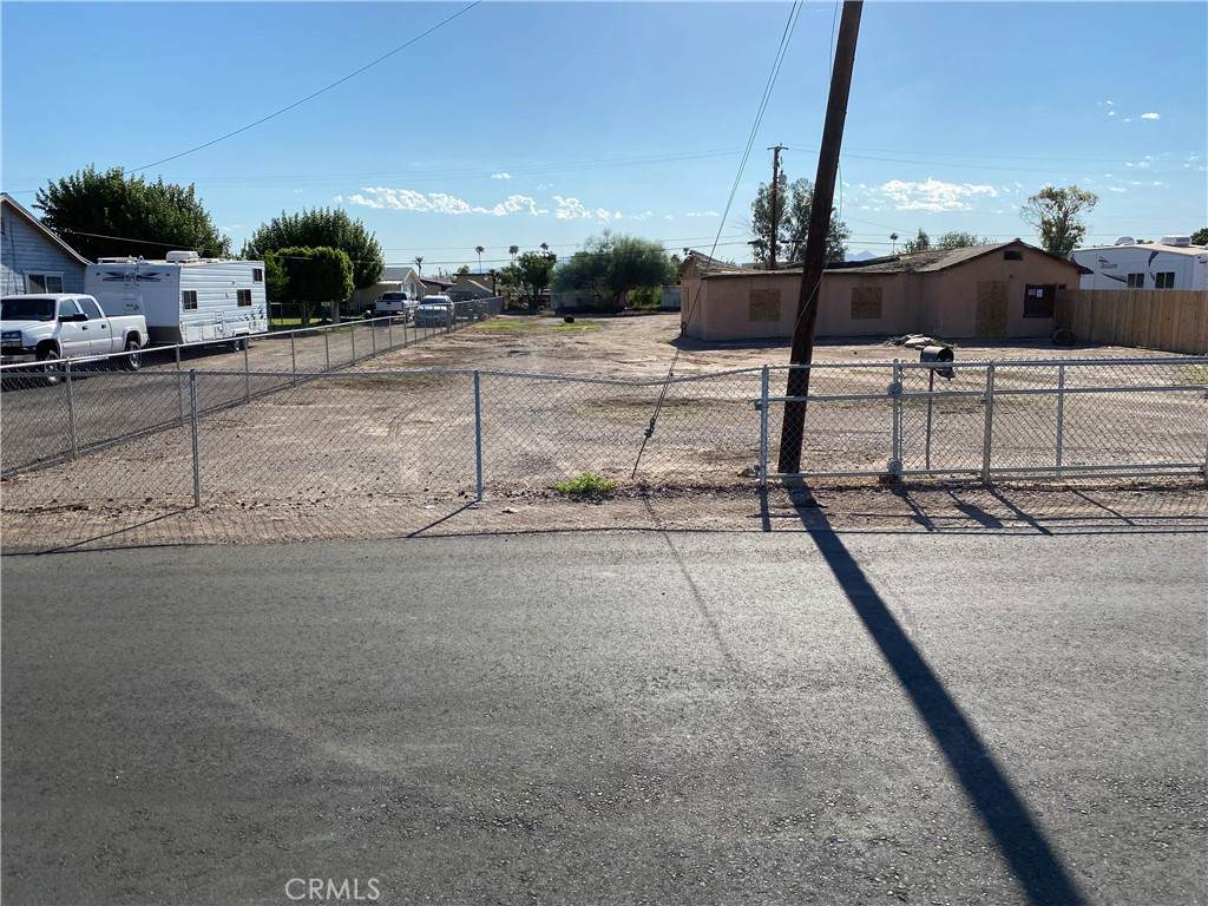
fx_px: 907
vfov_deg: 53.1
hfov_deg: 67.3
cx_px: 604
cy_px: 453
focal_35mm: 26
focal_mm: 4.25
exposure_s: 1/4608
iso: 32
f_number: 1.8
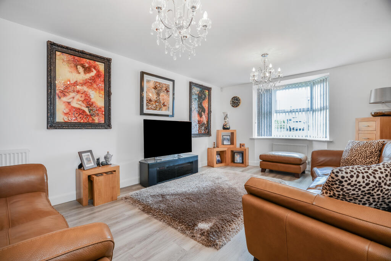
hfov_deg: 100.4
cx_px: 196
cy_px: 130
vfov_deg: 77.4
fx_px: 163
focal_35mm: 15
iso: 100
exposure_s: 1/4
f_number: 8
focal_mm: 15
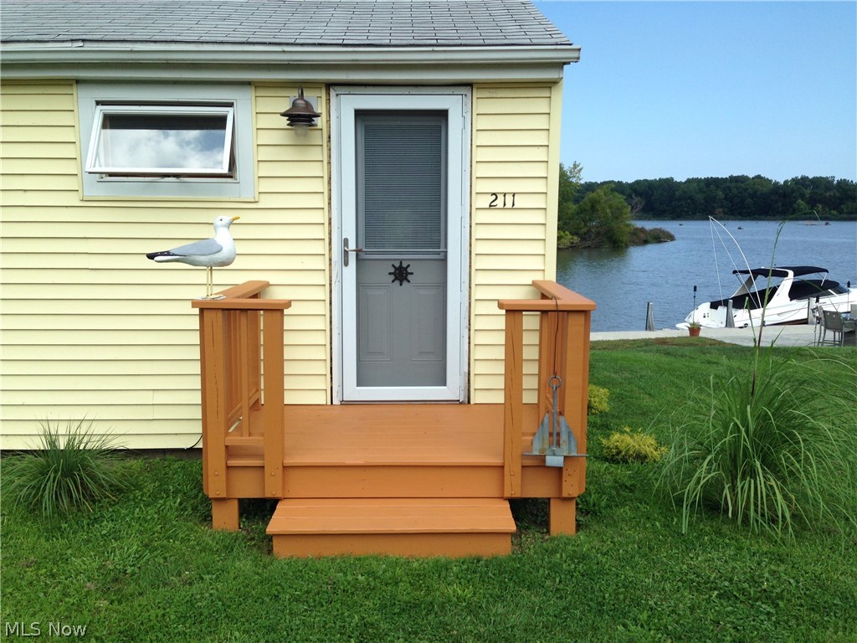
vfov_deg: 42.9
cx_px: 428
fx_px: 817
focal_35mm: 33
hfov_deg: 55.4
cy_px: 322
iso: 50
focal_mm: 4.12
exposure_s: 1/1232
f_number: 2.4
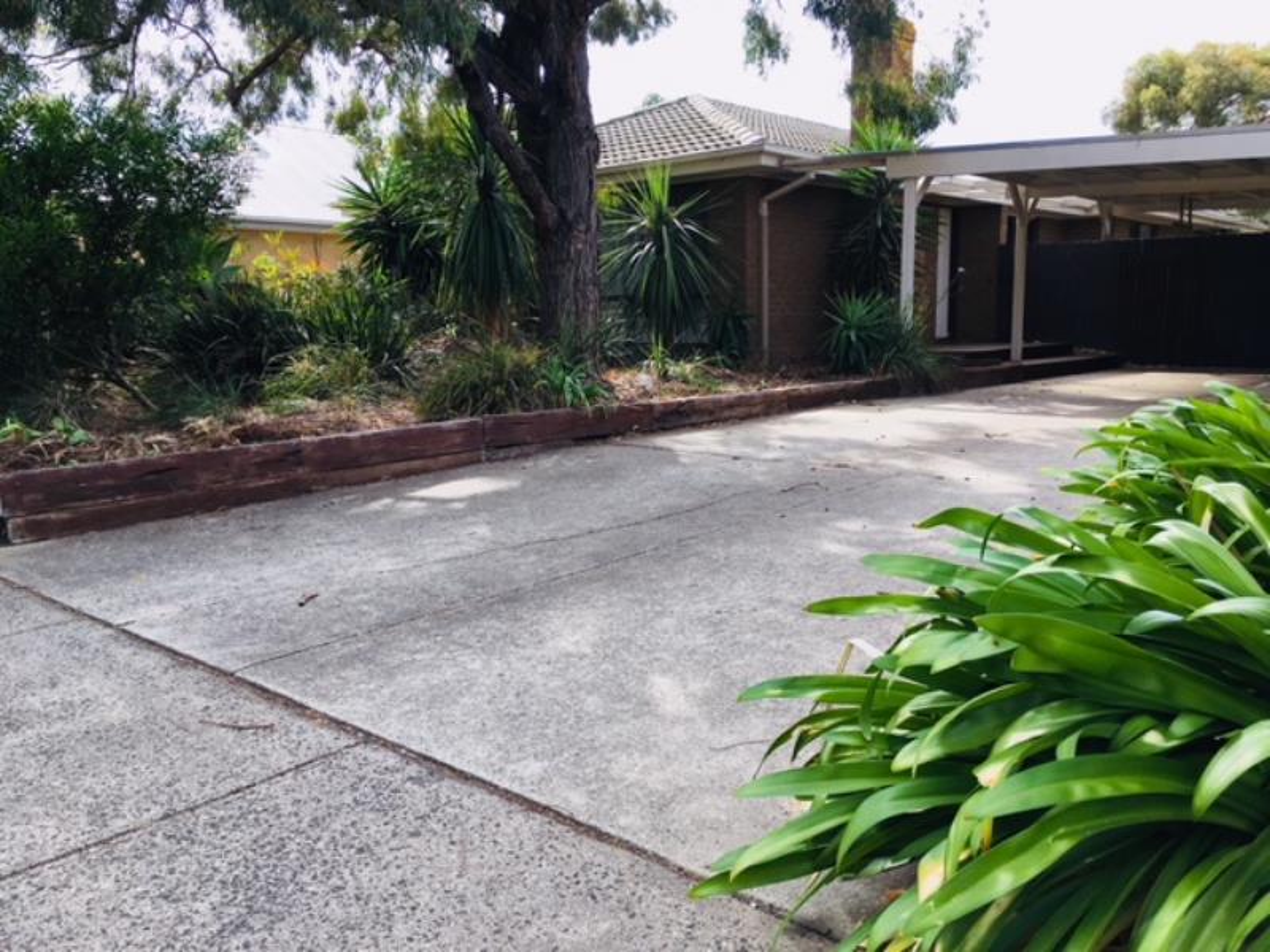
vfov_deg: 48.2
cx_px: 635
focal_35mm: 29
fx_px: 1064
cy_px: 476
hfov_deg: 61.7
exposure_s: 1/582
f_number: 2.2
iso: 25
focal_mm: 4.15
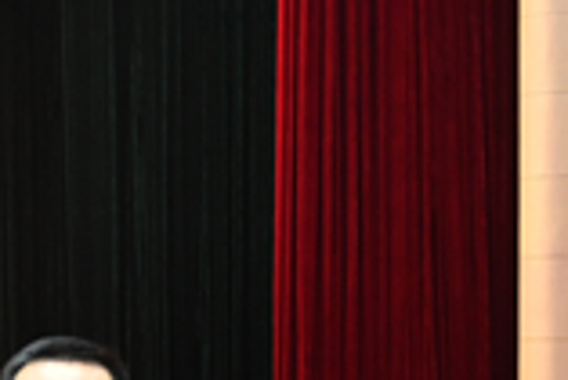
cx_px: -825
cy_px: 423
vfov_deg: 7.5
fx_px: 2890
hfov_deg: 9.8
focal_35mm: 183
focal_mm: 36
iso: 1250
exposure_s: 1/40
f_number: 4
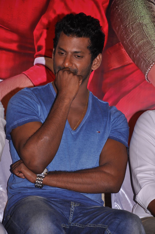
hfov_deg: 6.5
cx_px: 78
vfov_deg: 9.8
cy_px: 117
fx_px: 1360
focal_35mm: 210
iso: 400
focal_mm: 140
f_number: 5.6
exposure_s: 1/80
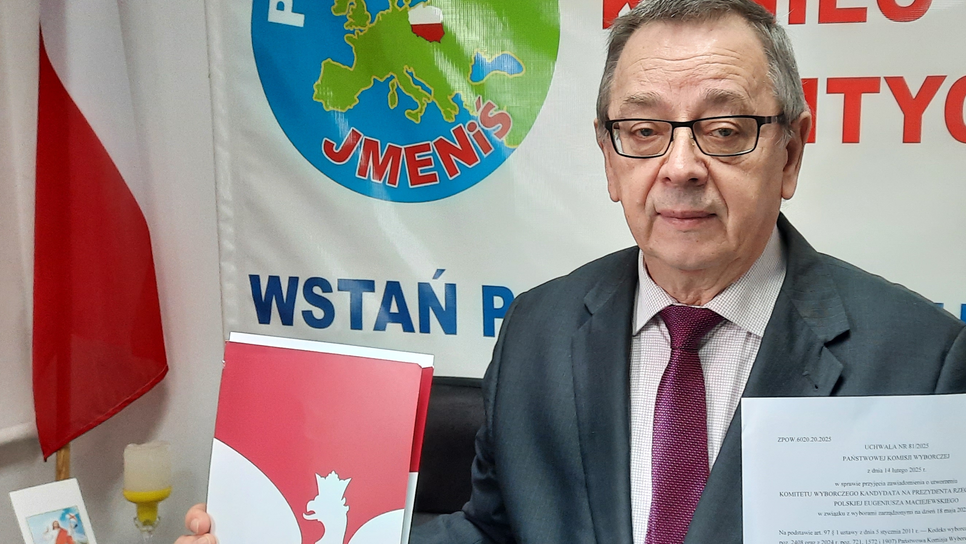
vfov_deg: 28.8
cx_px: 664
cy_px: 356
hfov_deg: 48.3
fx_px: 1050
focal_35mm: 41
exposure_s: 1/50
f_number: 2
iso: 200
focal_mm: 4.6
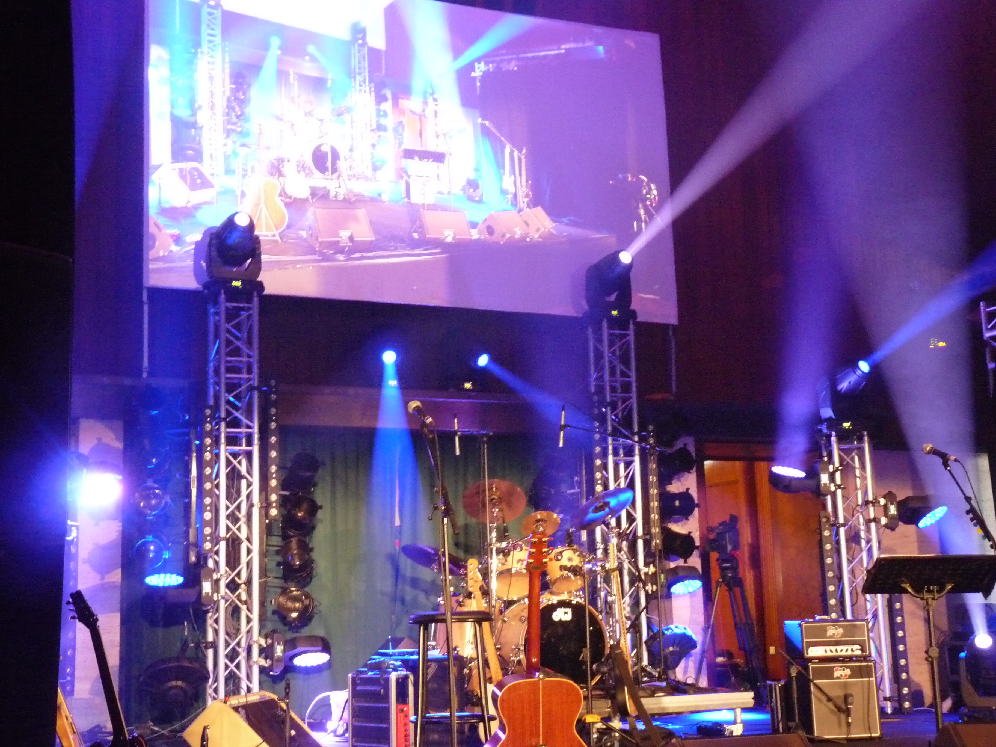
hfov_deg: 38.9
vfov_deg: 29.7
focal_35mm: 49
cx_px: 498
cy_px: 374
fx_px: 1410
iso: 800
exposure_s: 1/10
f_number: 3.2
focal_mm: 8.7
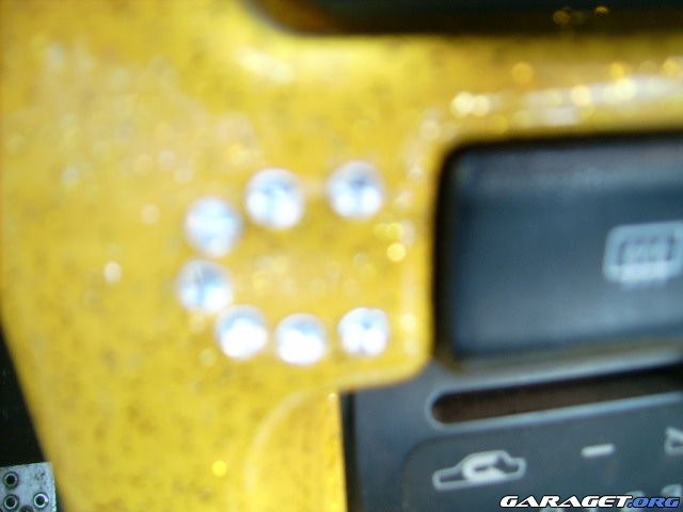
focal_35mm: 35
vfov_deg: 40.7
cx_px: 342
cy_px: 256
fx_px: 691
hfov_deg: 52.6
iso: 50
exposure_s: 1/3
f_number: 2.8
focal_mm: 5.95
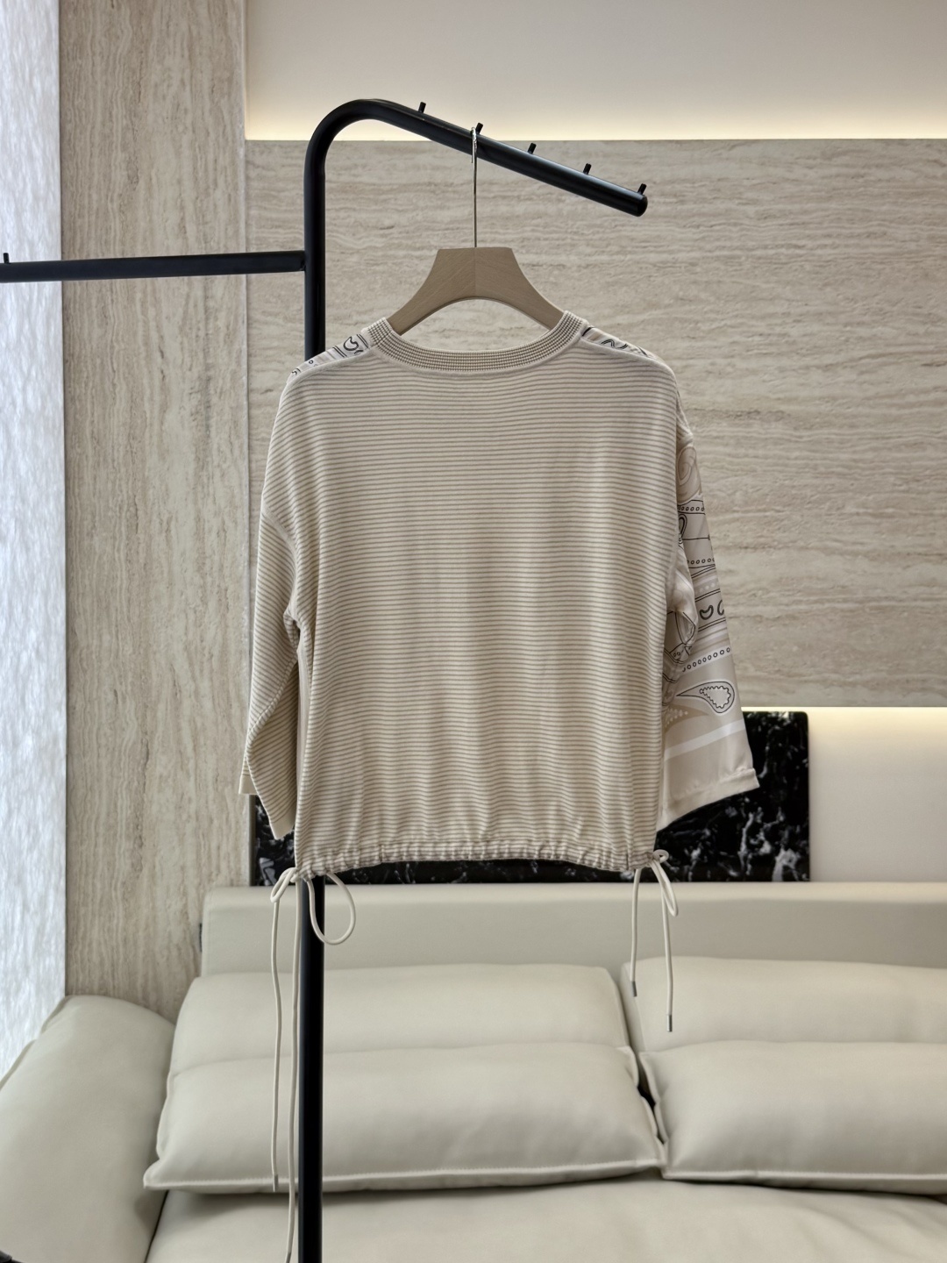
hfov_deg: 56.8
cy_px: 632
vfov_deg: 71.6
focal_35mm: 24
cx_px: 474
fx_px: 875
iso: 80
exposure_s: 1/326
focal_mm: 6.76
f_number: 1.78
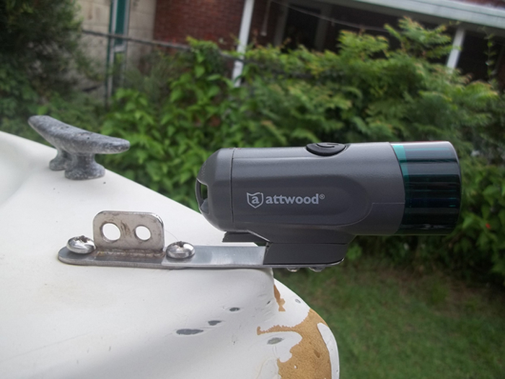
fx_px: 467
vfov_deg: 44.2
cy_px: 190
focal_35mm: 32
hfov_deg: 56.8
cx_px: 252
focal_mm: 5.7
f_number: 2.9
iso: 64
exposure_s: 1/60
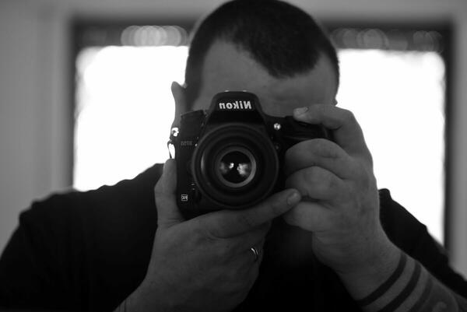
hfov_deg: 39.6
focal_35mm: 50
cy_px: 156
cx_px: 234
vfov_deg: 27.0
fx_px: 649
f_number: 2
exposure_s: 1/60
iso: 200
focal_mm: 50
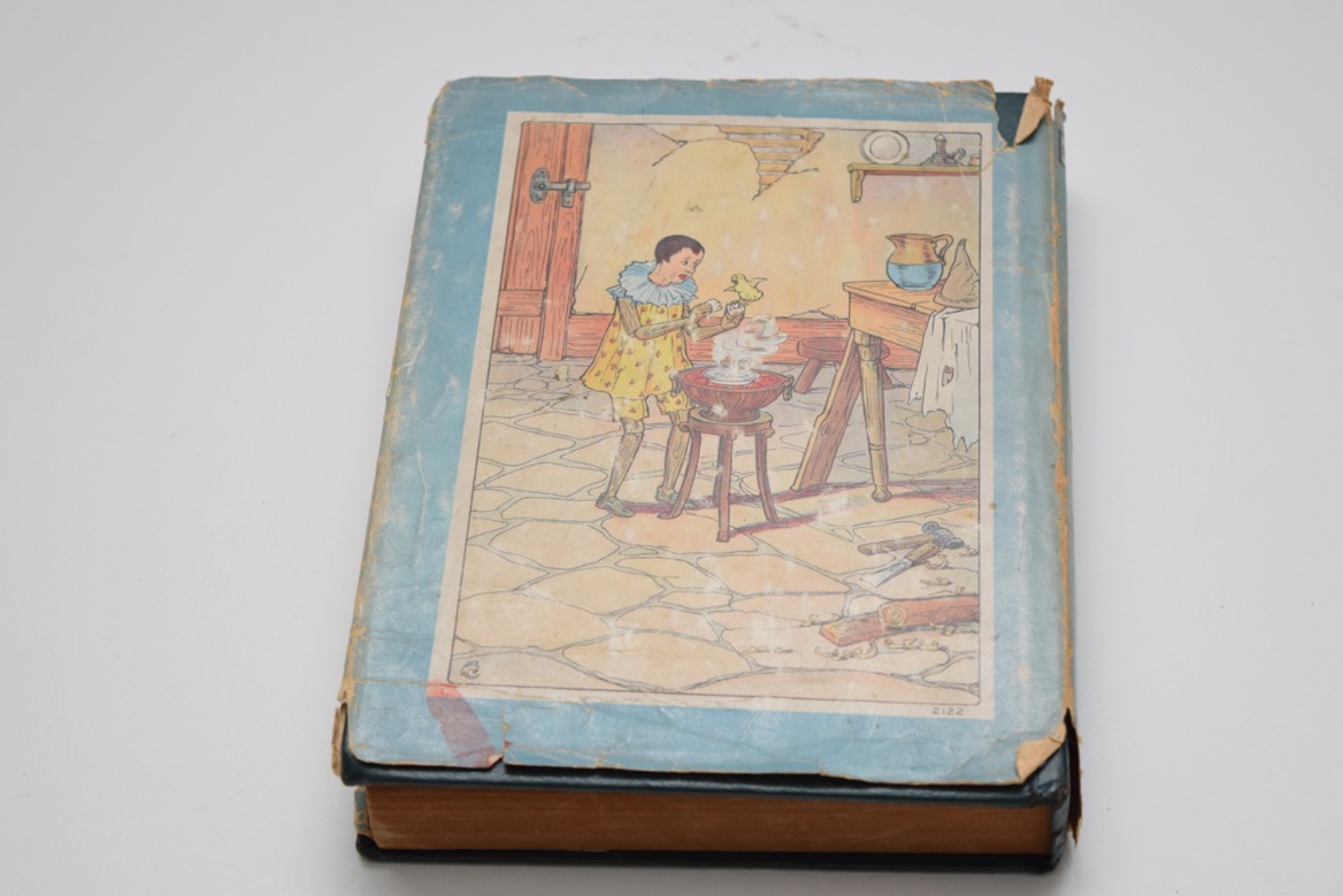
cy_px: 448
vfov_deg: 17.5
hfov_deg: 26.0
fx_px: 2910
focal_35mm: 78
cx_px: 672
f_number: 5.6
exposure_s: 1/100
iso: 800
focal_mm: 52
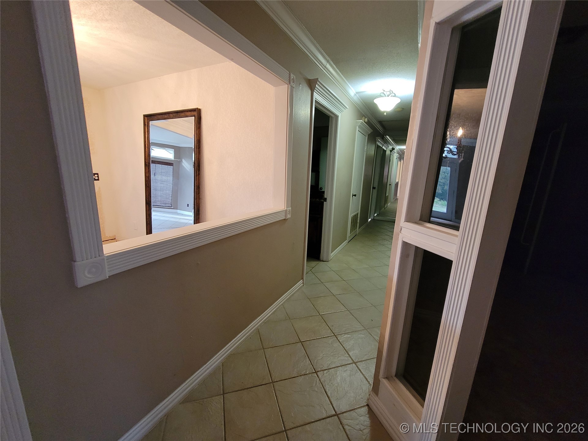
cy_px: 220
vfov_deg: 89.9
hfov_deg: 106.2
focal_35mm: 13
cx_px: 294
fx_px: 221
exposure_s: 1/40
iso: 320
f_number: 2.2
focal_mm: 2.2
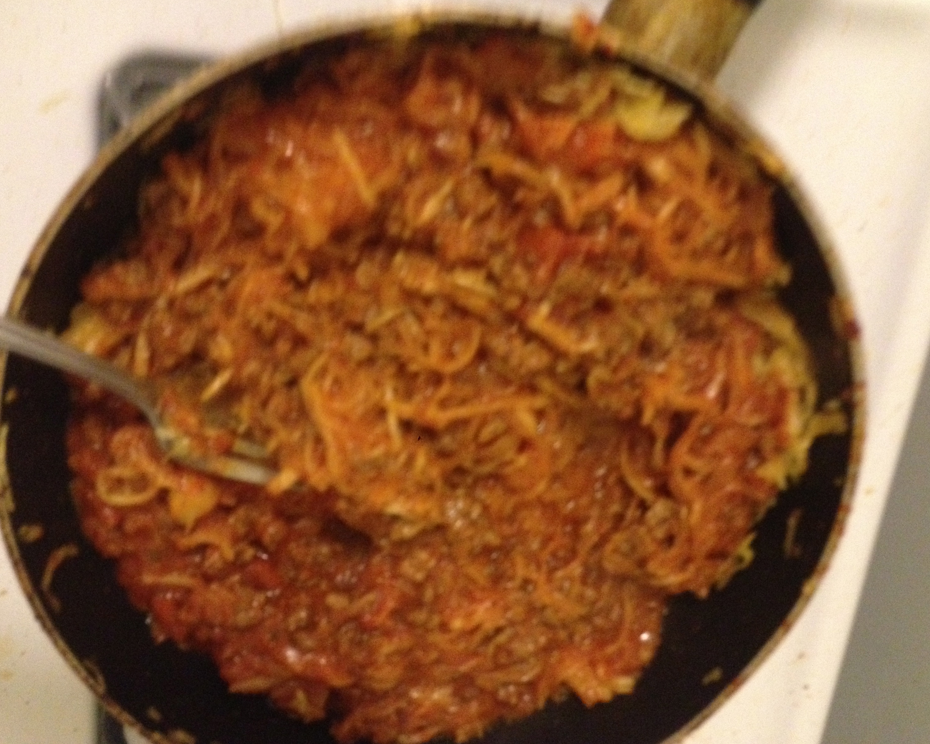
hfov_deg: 49.1
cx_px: 460
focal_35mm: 37
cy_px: 368
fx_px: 1018
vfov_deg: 40.1
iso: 640
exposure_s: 1/15
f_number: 2.4
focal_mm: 4.28
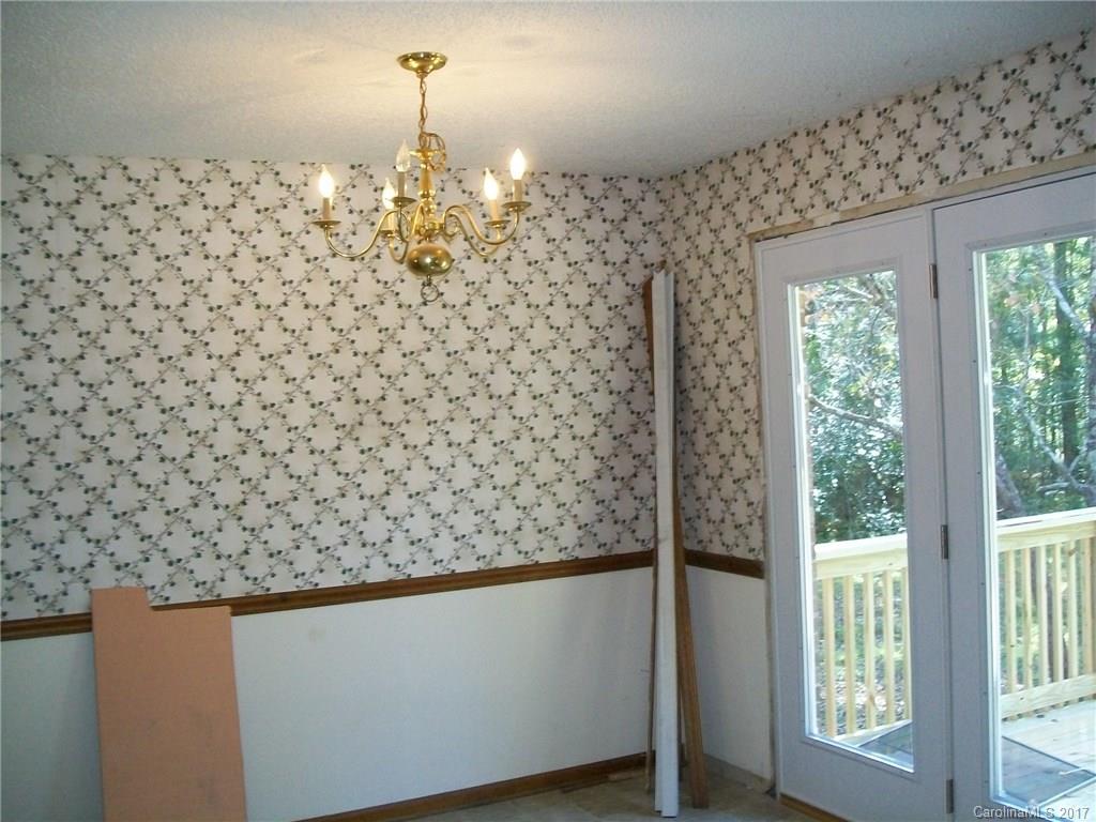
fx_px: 1140
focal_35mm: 36
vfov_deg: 39.7
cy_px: 411
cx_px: 548
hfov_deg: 51.4
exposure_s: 1/60
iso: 160
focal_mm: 6
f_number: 2.7
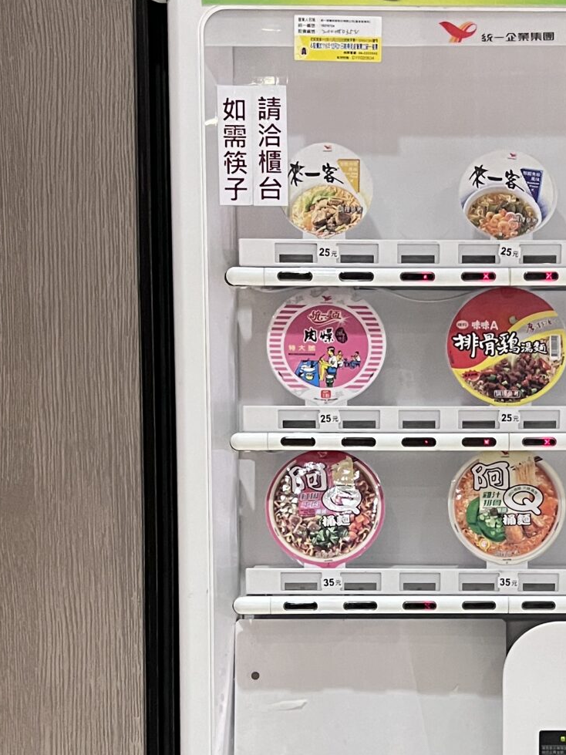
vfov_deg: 28.3
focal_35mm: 68
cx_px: 434
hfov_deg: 21.4
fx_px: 1483
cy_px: 534
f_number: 1.5
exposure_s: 1/60
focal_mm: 5.7
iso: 400
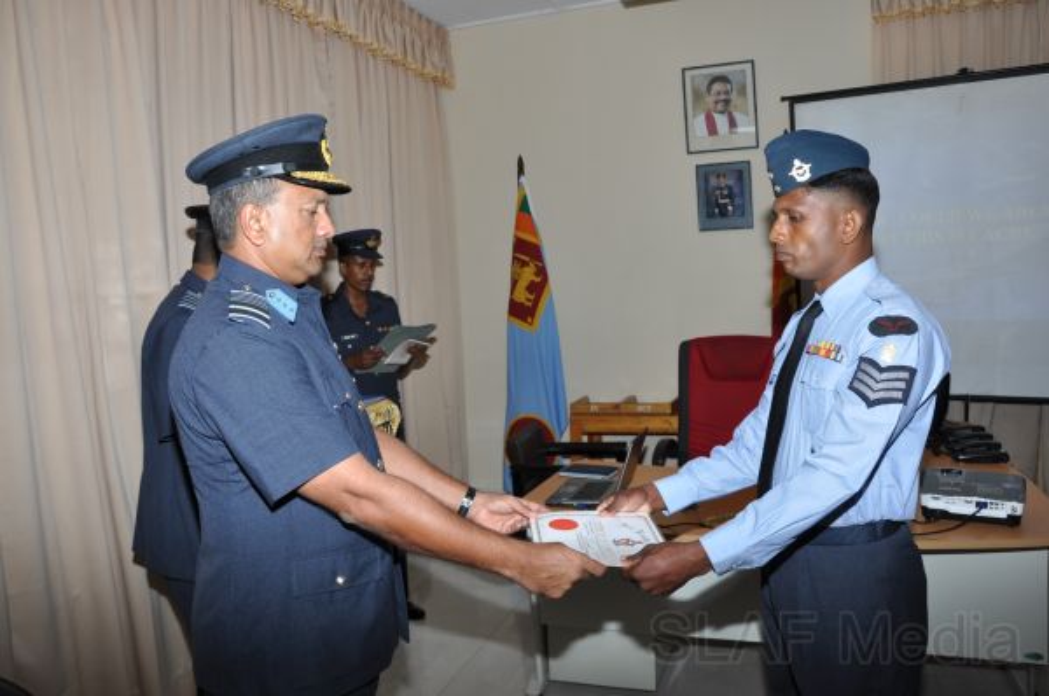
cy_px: 348
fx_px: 785
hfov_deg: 67.5
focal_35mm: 27
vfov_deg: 47.8
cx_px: 524
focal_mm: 18
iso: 200
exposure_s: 1/125
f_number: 5.6
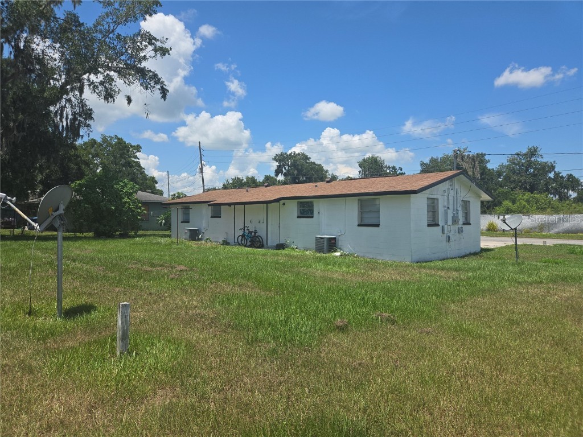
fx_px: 387
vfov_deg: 58.9
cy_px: 218
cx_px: 292
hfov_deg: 73.9
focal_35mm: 23
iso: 25
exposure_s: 1/2384
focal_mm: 5.4
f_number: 1.8
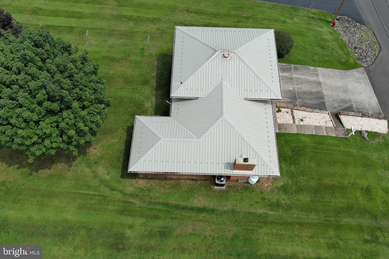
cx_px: 194
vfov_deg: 45.0
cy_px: 130
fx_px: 313
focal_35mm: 29
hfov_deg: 63.7
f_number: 2.8
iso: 100
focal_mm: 10.57
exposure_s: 1/1052
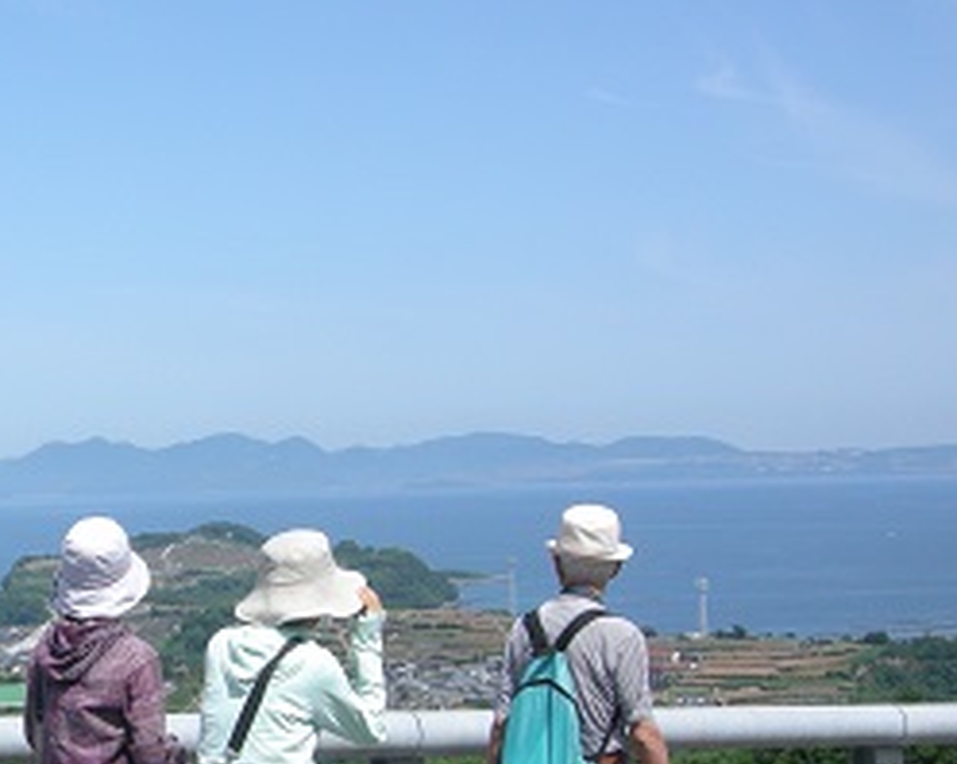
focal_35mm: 85
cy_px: 637
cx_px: -66
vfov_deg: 17.9
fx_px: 2406
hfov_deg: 21.5
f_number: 6.1
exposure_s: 1/263
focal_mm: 7.5
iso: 64
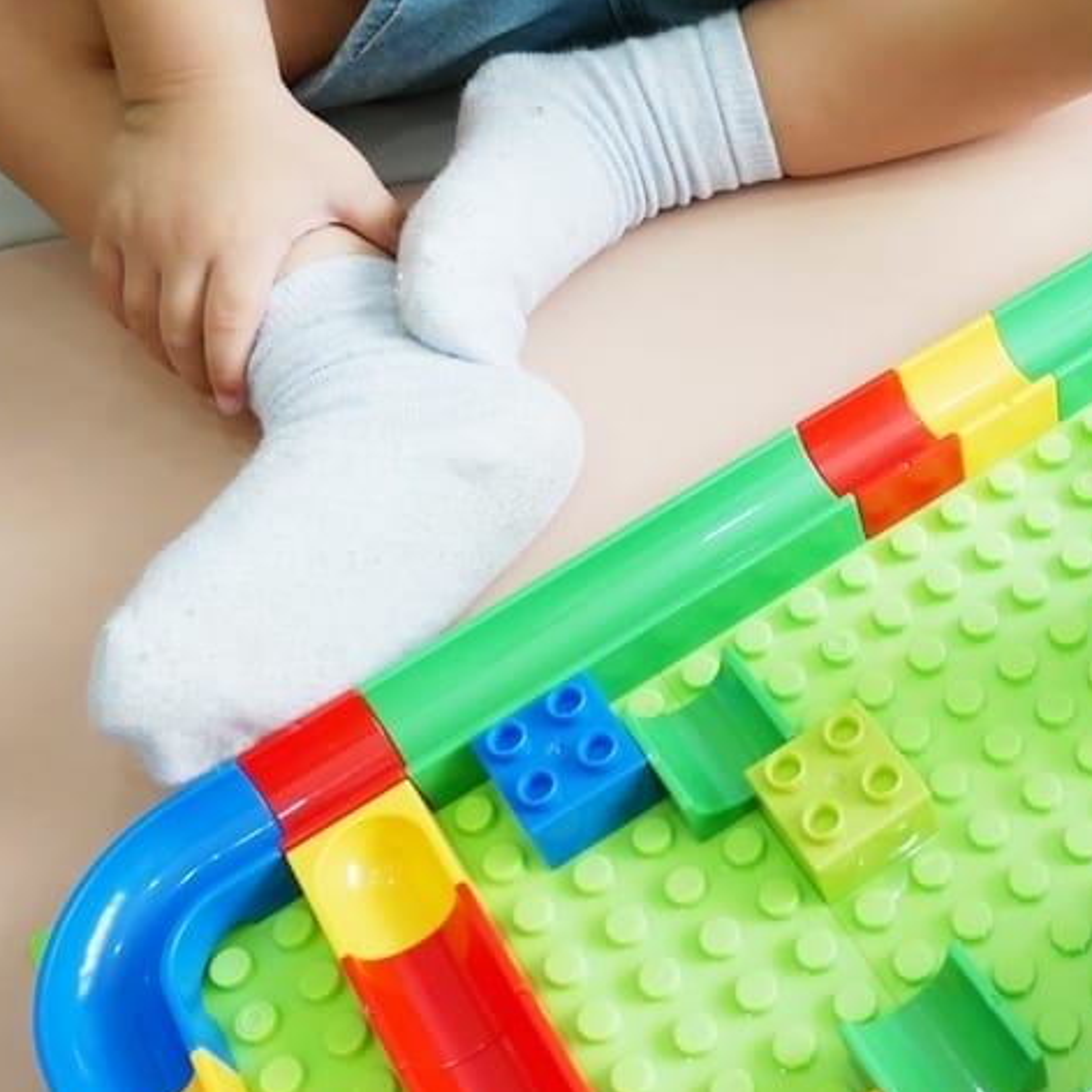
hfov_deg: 35.0
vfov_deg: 37.5
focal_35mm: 45
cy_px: 512
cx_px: 1023
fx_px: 1606
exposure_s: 1/60
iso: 800
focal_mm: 12
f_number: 3.5
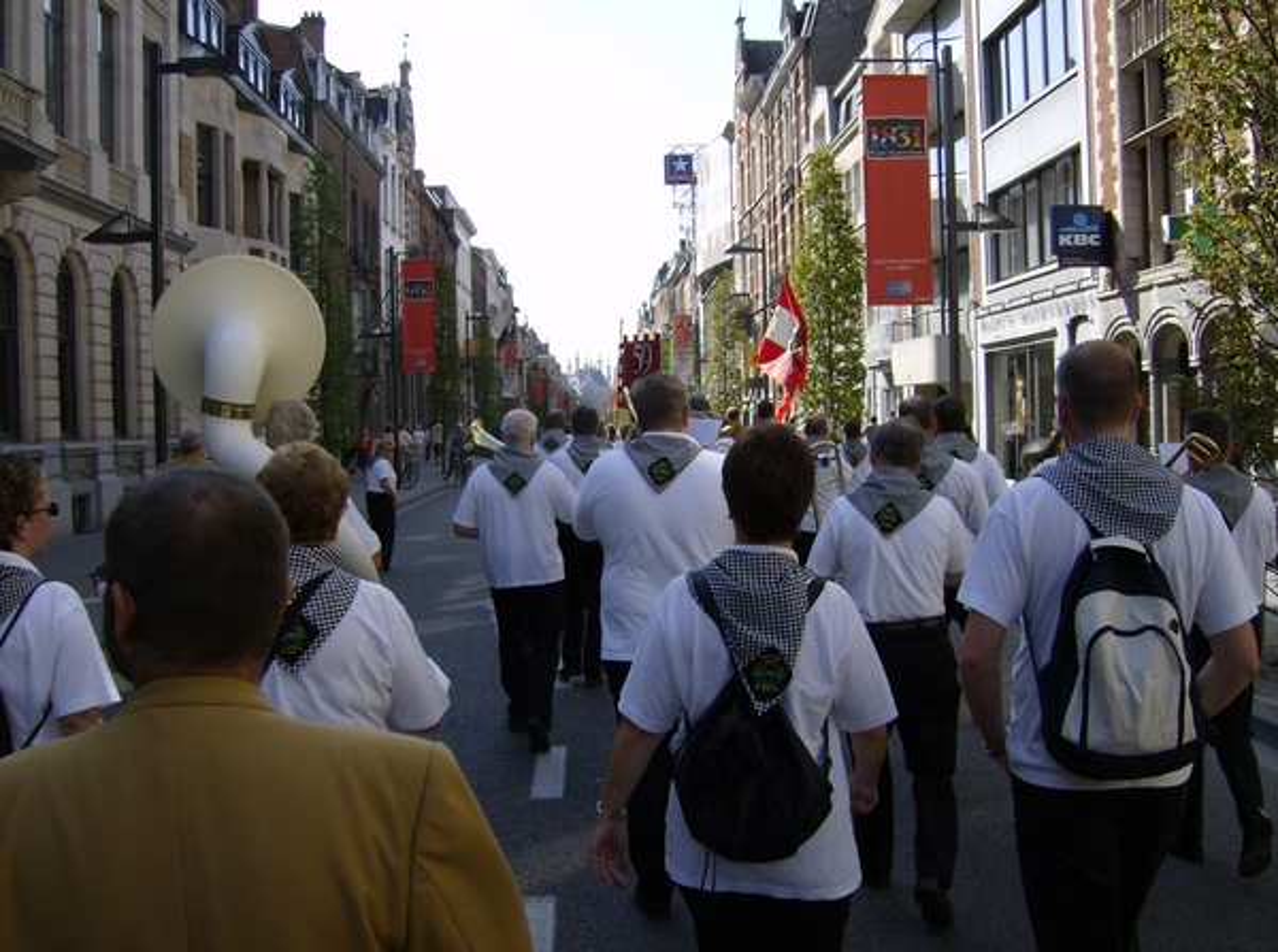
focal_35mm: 36
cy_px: 476
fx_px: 1326
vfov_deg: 39.5
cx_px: 639
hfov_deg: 51.5
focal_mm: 6
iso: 100
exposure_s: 1/396
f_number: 4.7
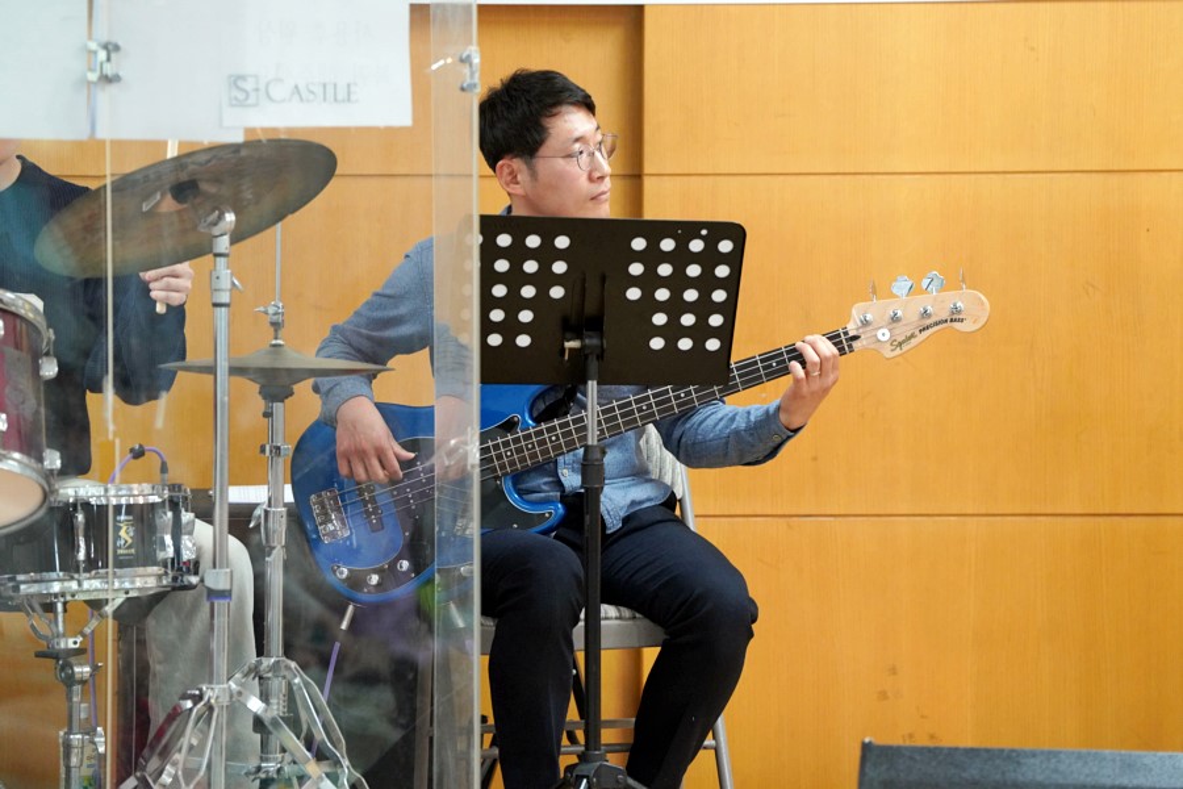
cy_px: 394
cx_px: 592
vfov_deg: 8.4
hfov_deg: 12.6
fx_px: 5356
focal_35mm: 163
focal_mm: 163
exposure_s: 1/200
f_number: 4
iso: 3200
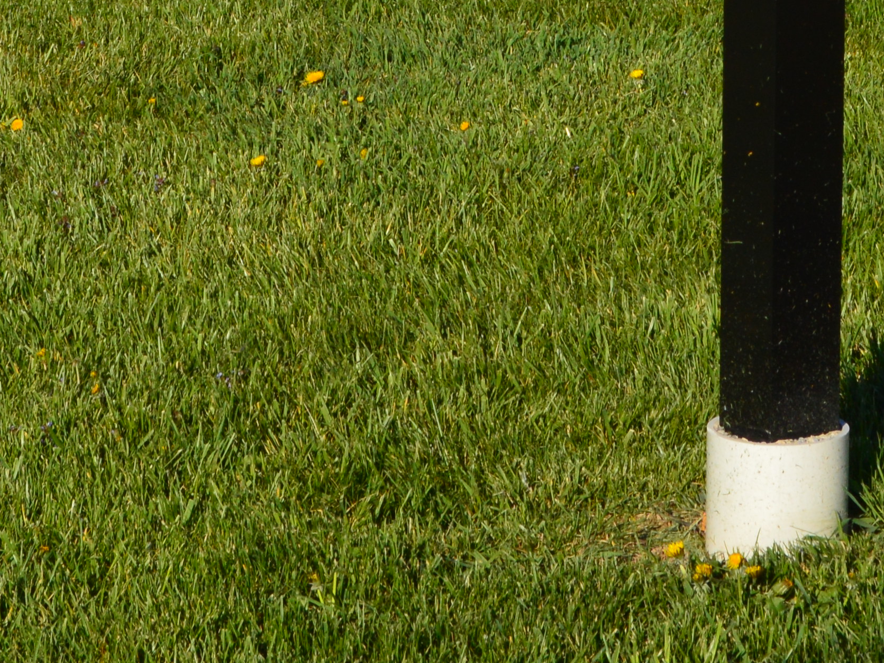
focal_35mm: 166
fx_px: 4239
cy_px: -254
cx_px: 754
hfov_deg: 11.8
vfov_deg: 8.8
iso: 280
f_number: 11
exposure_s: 1/500
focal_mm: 32
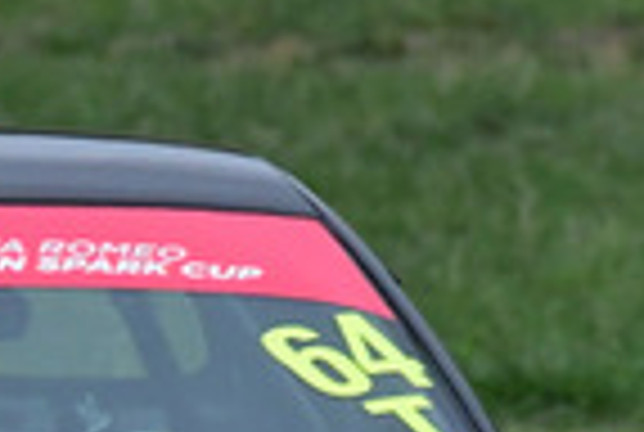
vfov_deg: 0.3
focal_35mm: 4185
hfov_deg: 0.5
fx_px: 75021
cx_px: -536
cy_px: 508
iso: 2000
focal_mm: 500
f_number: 10
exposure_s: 1/640
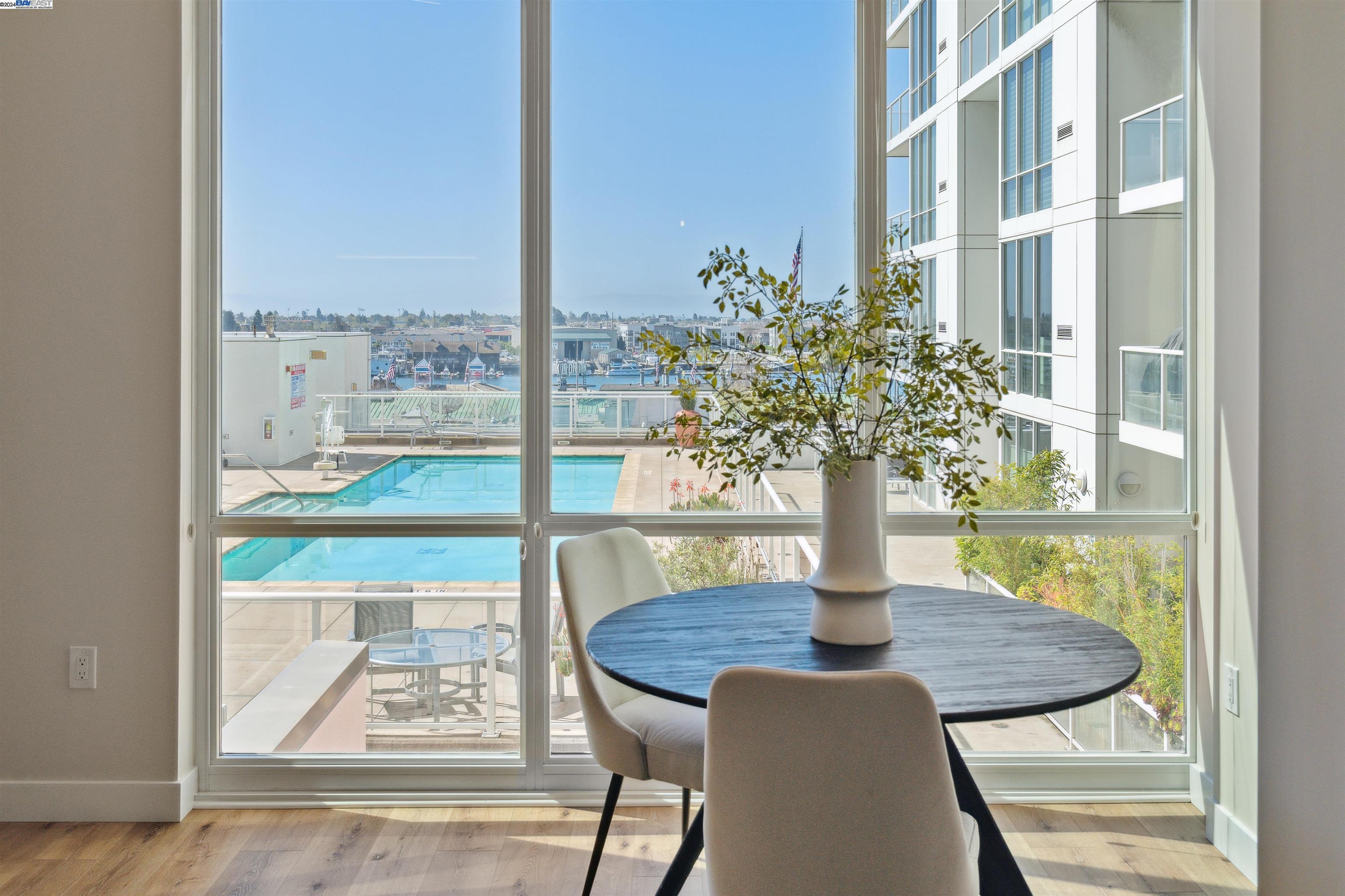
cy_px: 448
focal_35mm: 33
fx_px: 1233
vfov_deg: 40.0
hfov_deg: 57.2
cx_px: 672
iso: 250
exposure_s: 1/400
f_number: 8
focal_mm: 33
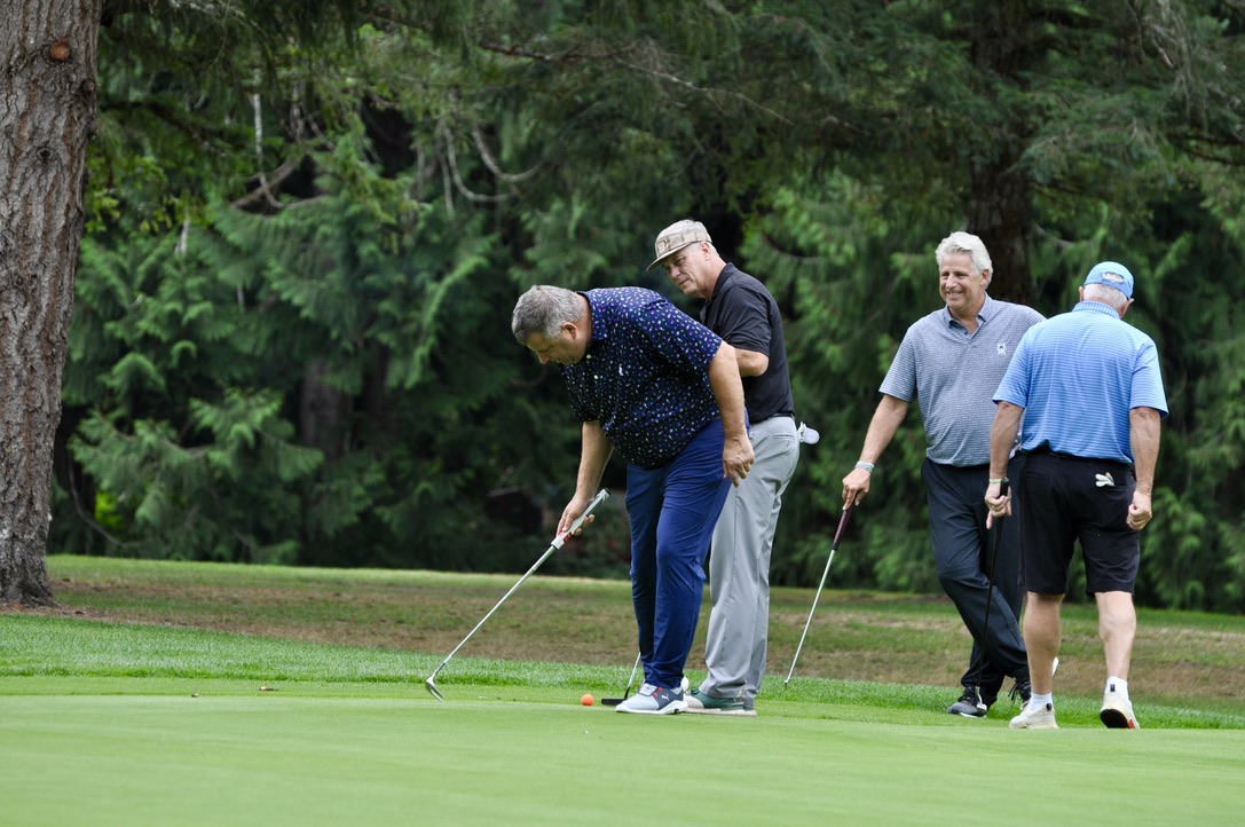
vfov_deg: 5.1
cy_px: 414
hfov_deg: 7.6
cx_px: 622
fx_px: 9326
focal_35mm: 270
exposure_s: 1/1000
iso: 500
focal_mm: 180
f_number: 5
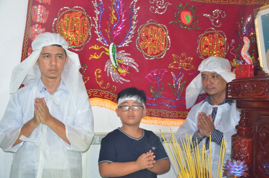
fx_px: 392
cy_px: 89
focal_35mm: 52
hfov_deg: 37.9
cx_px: 134
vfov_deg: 25.7
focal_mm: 35
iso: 640
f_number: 4.5
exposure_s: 1/60
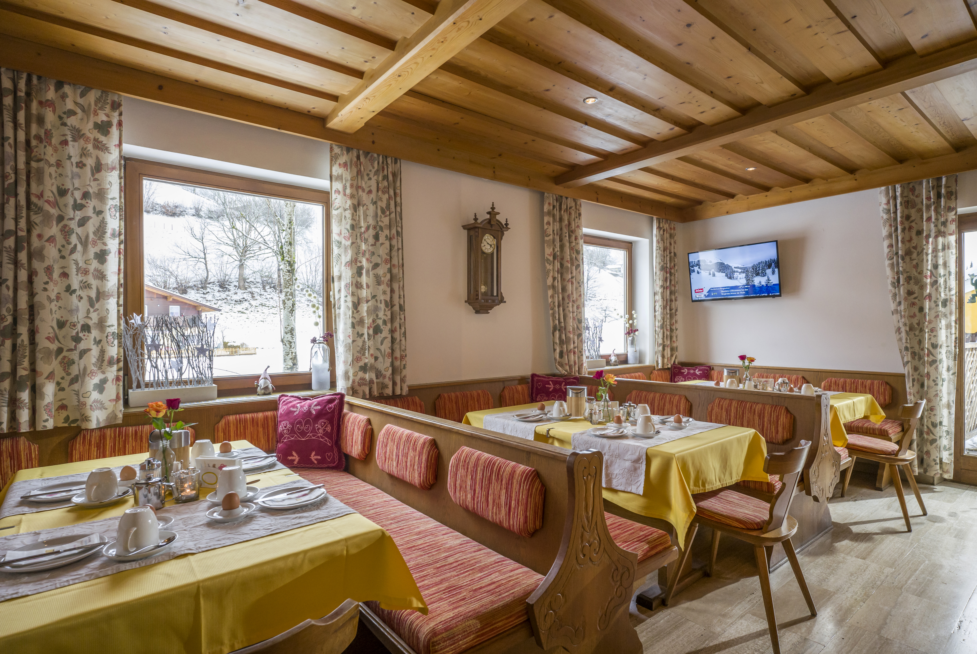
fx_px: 489
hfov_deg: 89.9
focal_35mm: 18
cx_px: 488
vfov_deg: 67.5
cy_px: 327
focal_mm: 18
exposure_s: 1/50
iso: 400
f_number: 4.8
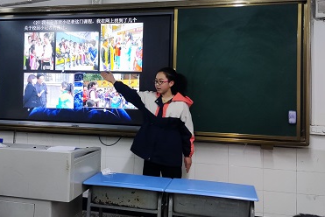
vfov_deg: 31.8
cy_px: 85
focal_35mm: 42
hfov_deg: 45.8
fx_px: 379
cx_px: 113
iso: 304
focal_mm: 4.71
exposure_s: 1/50
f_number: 1.79
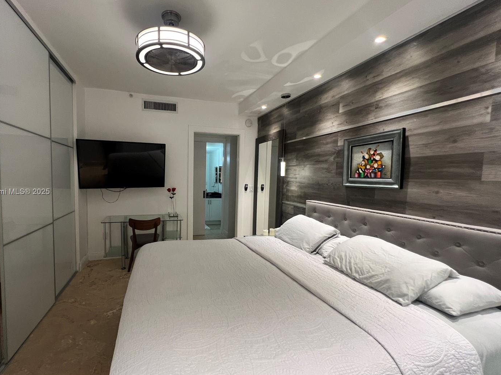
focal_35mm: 15
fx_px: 217
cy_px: 192
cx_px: 223
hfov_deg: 97.8
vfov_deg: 81.7
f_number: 1.8
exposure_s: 1/60
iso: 160
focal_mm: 1.57
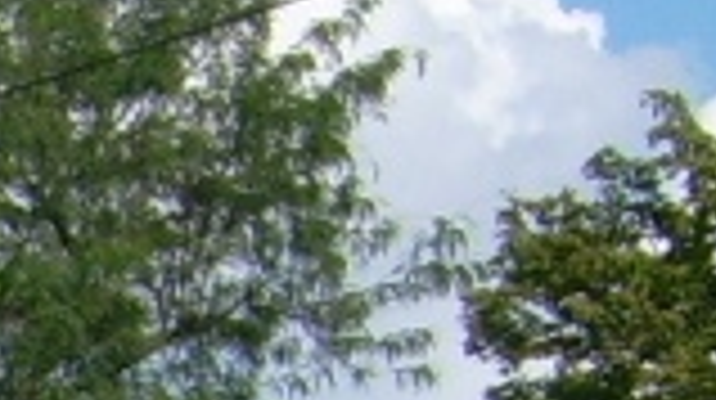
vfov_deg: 4.7
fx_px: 4665
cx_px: -1184
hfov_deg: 7.9
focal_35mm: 246
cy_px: 1137
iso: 50
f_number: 5.8
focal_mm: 5.95
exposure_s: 1/420
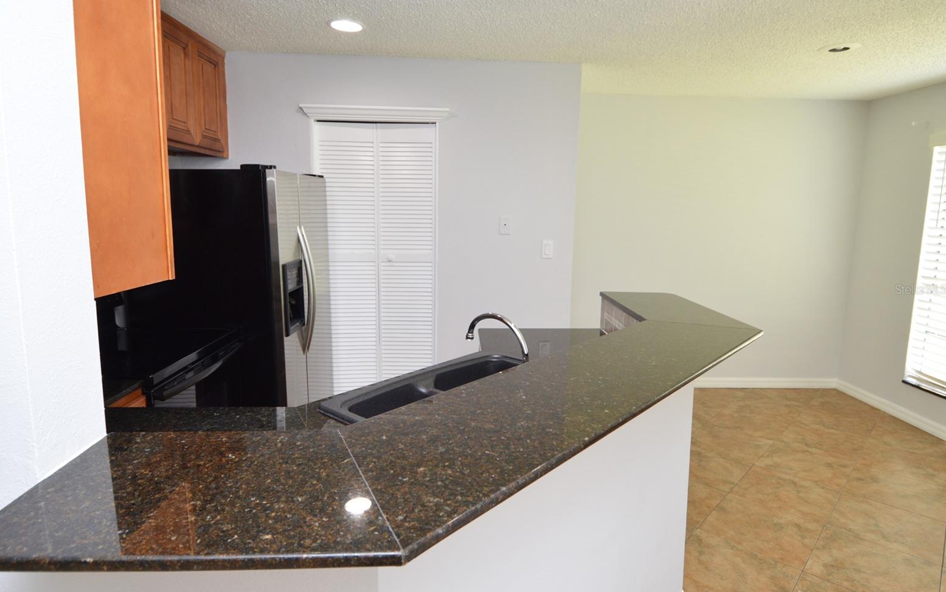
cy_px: 289
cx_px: 459
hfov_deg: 88.0
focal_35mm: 19
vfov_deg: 62.2
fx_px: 490
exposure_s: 1/60
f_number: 4
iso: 400
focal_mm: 12
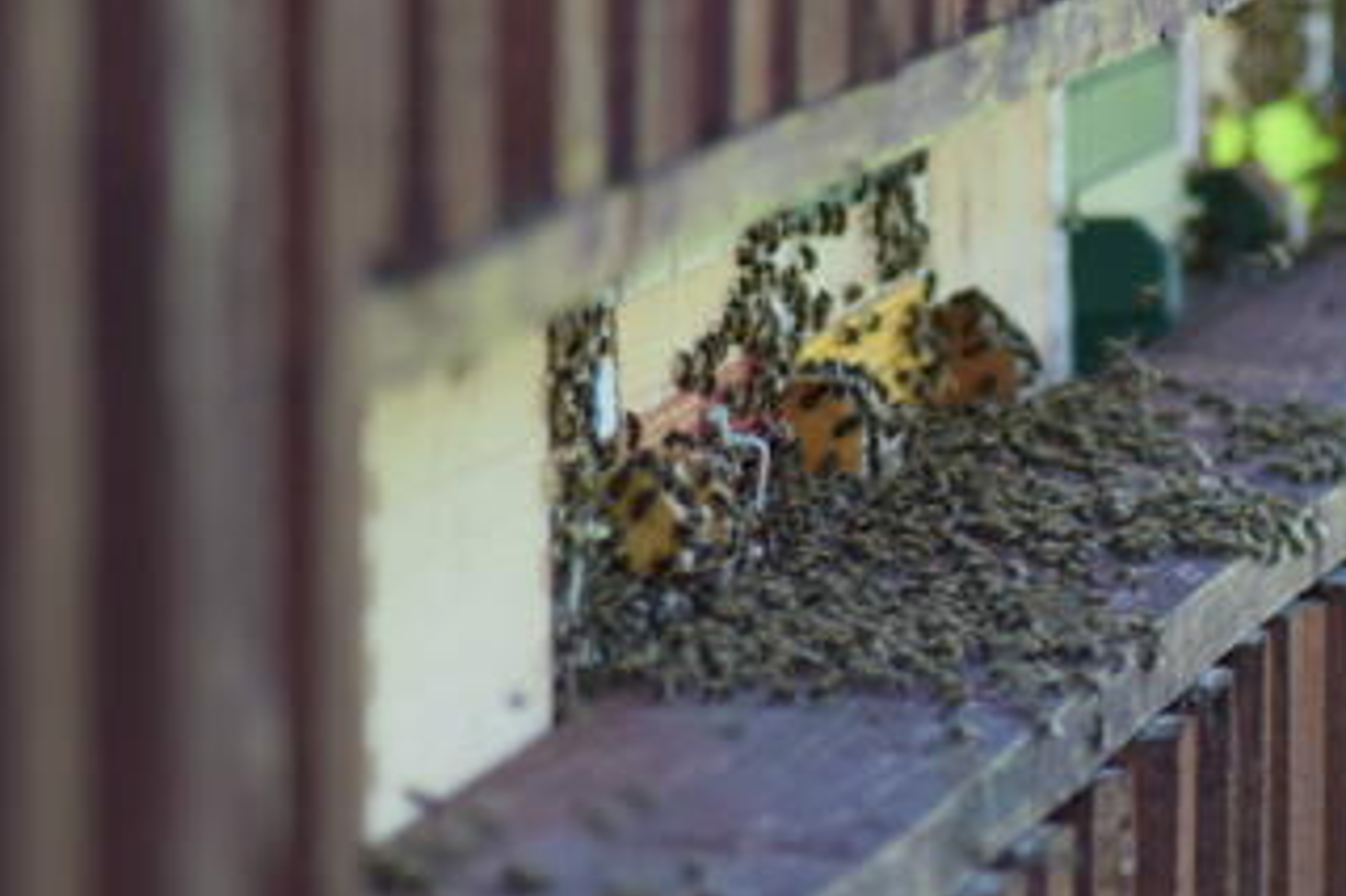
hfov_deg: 3.9
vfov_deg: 2.6
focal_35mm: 526
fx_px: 19656
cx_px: 1308
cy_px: 286
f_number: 4.5
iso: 900
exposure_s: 1/500
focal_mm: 170
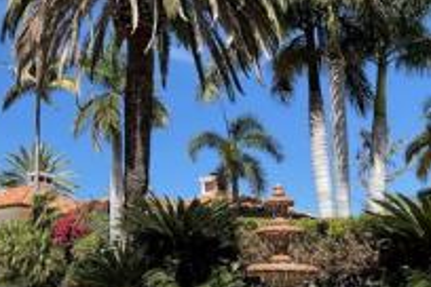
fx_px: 706
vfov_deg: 23.0
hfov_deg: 32.5
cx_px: 57
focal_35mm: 59
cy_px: 165
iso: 16
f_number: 1.8
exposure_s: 1/1451
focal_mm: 3
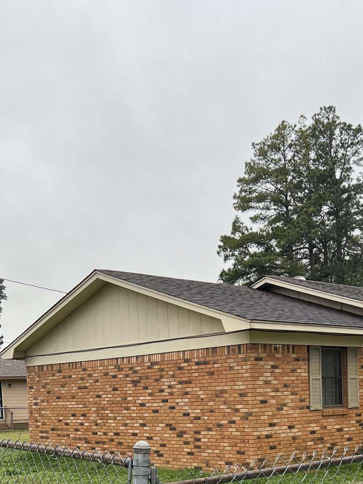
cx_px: 207
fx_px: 713
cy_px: 426
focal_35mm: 51
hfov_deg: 28.5
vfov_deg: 35.5
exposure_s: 1/469
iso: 50
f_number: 1.5
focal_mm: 5.7
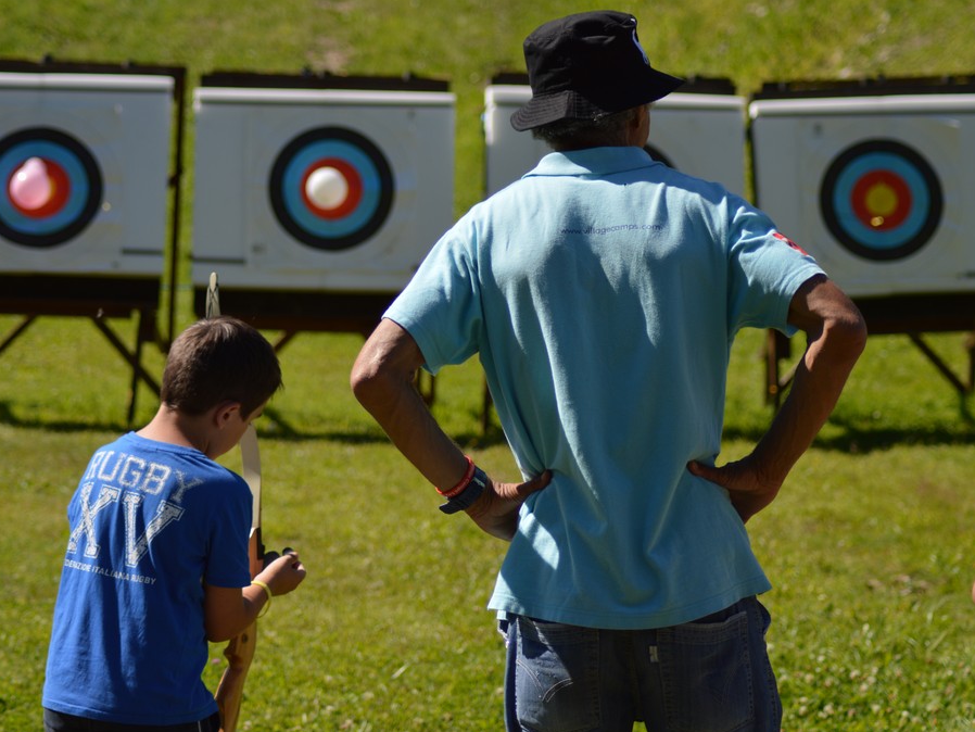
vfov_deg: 12.9
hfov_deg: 17.1
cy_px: 369
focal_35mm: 115
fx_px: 3240
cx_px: 434
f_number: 4
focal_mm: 70
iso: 110
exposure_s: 1/1000
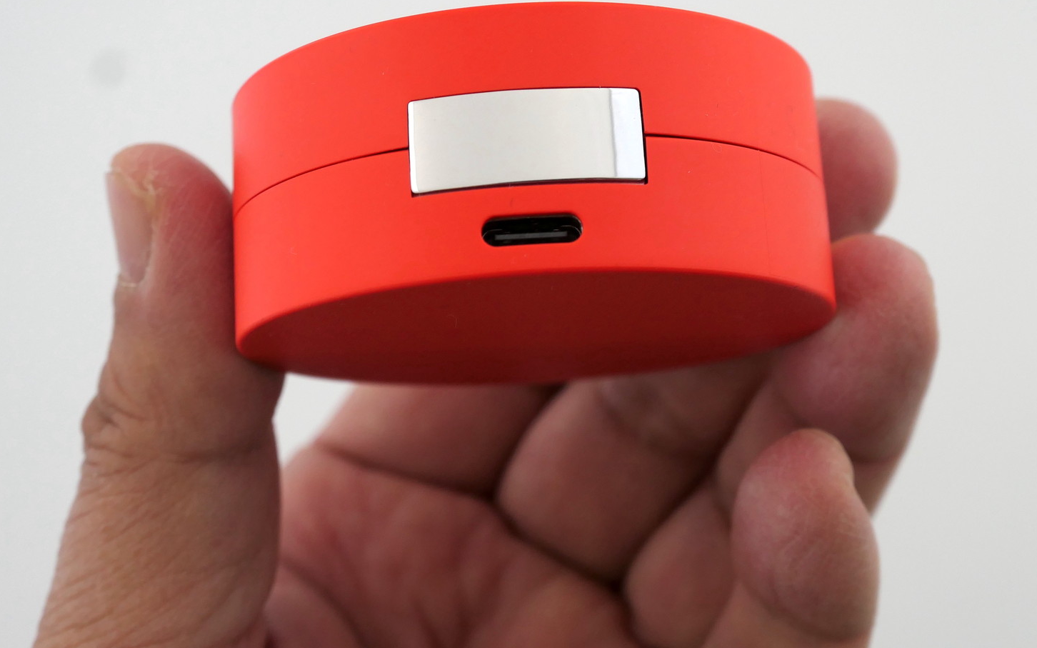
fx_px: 1752
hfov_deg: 33.0
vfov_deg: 20.9
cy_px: 201
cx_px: 562
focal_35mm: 62
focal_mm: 16.7
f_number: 4.1
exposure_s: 1/80
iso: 320
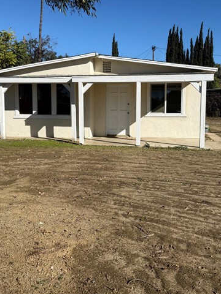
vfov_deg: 56.6
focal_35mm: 32
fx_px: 272
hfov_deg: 44.1
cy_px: 126
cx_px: 103
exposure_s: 1/6711
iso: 80
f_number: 1.78
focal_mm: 6.76
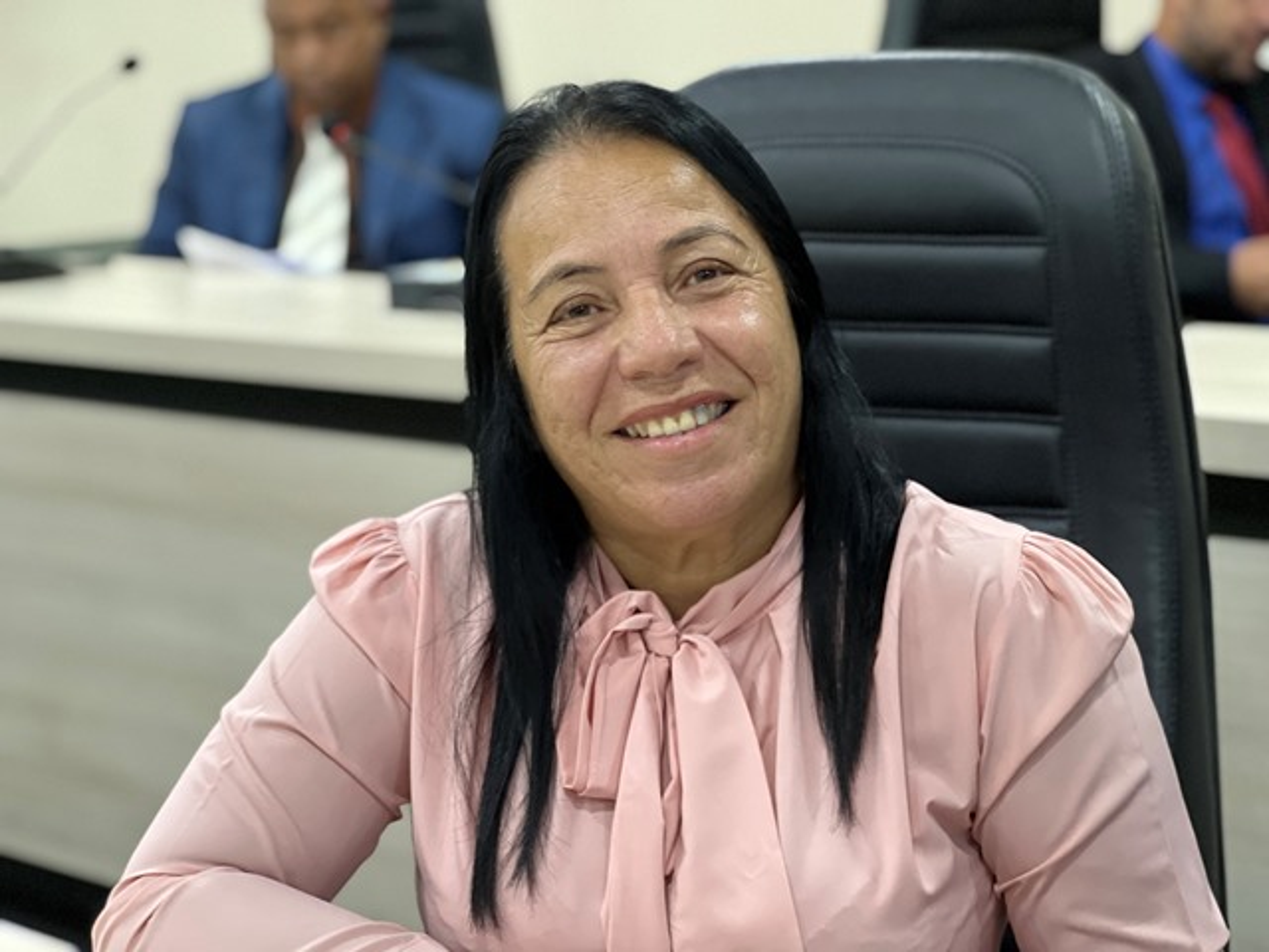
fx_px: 2823
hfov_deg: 25.3
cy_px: 476
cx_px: 634
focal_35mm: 77
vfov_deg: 19.1
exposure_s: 1/24
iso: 500
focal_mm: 9
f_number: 2.8
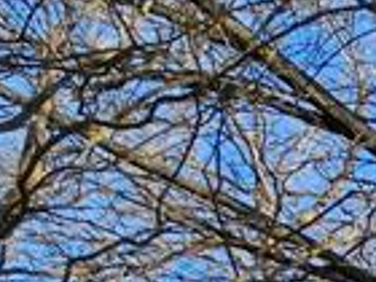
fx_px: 1032
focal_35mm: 95
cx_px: 1066
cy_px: 884
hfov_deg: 12.2
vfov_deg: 10.3
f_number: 2.2
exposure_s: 1/986
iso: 50
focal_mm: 2.2
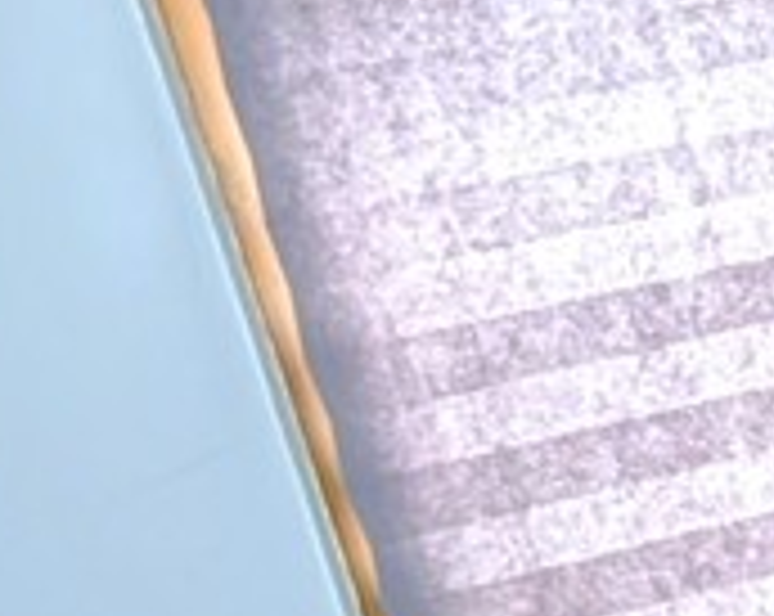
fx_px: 4482
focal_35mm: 196
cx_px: 2655
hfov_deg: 7.9
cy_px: 1817
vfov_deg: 7.1
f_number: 1.68
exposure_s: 1/37.3
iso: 1654
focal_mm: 6.9
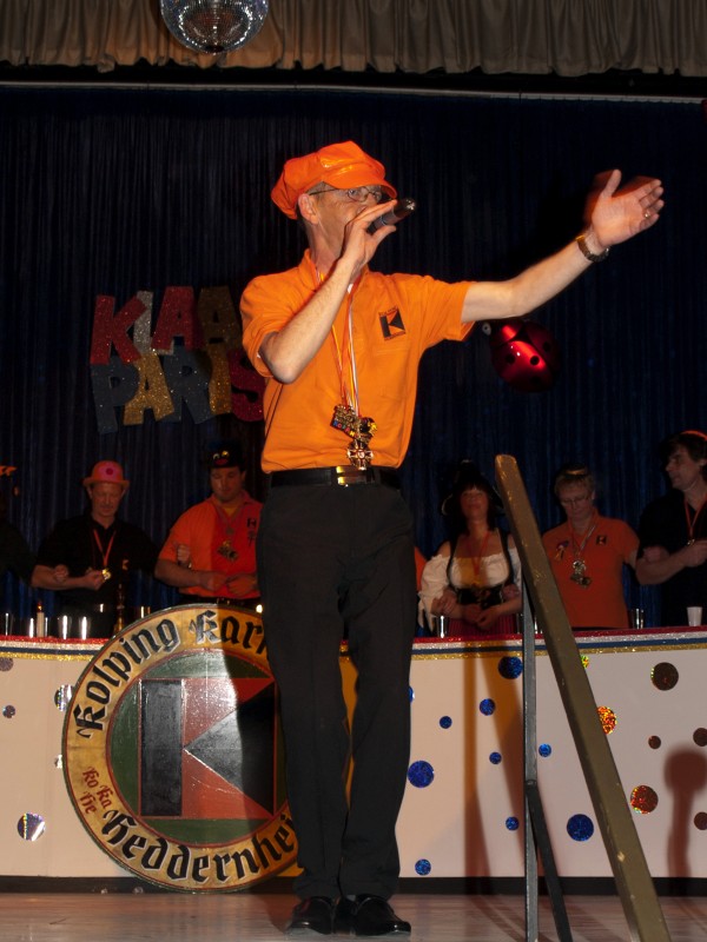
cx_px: 354
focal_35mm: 38
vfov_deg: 49.0
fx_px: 1035
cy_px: 471
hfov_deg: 37.7
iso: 100
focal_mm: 19
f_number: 4
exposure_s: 1/40
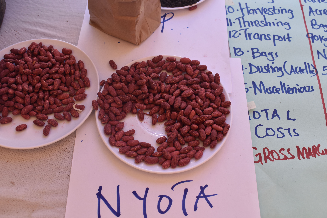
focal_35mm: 40
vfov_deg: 33.0
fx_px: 368
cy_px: 109
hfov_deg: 47.9
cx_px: 164
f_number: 8
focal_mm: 27
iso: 320
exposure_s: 1/250
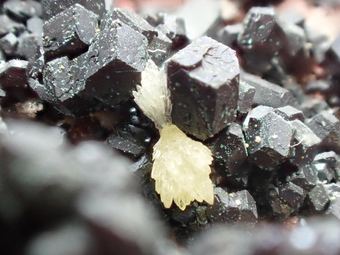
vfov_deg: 14.8
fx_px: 982
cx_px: 170
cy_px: 128
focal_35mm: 100
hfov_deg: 19.6
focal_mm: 18
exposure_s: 1/160
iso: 800
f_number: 6.3
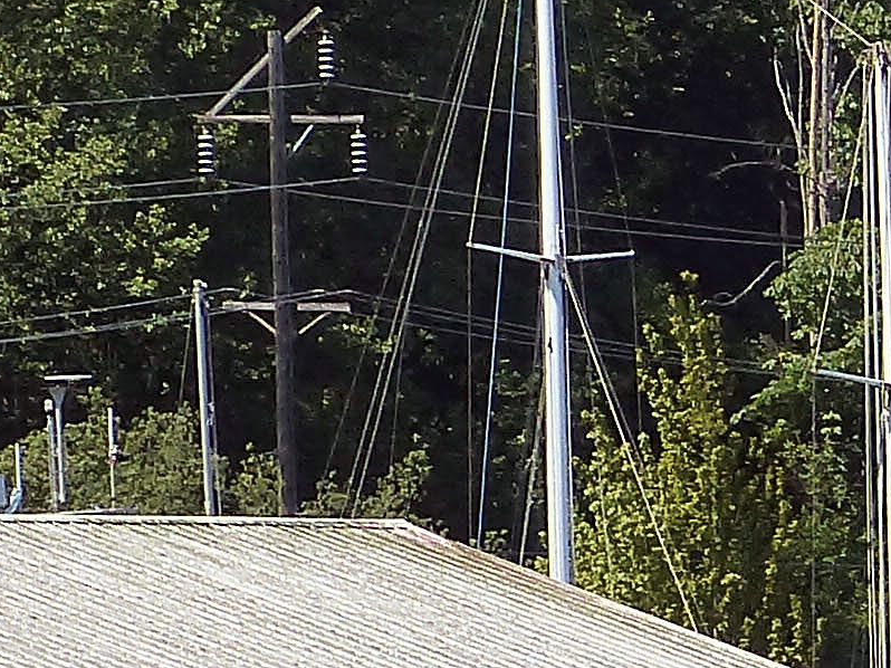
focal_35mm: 702
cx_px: 1619
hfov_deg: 2.8
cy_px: 1487
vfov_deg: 2.1
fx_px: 18064
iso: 160
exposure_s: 1/1600
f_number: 4
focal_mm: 25.2
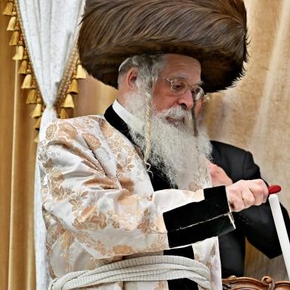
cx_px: 230
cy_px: 173
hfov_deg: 12.9
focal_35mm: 135
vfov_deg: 12.9
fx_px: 1280
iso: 800
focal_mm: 59
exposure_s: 1/200
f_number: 4
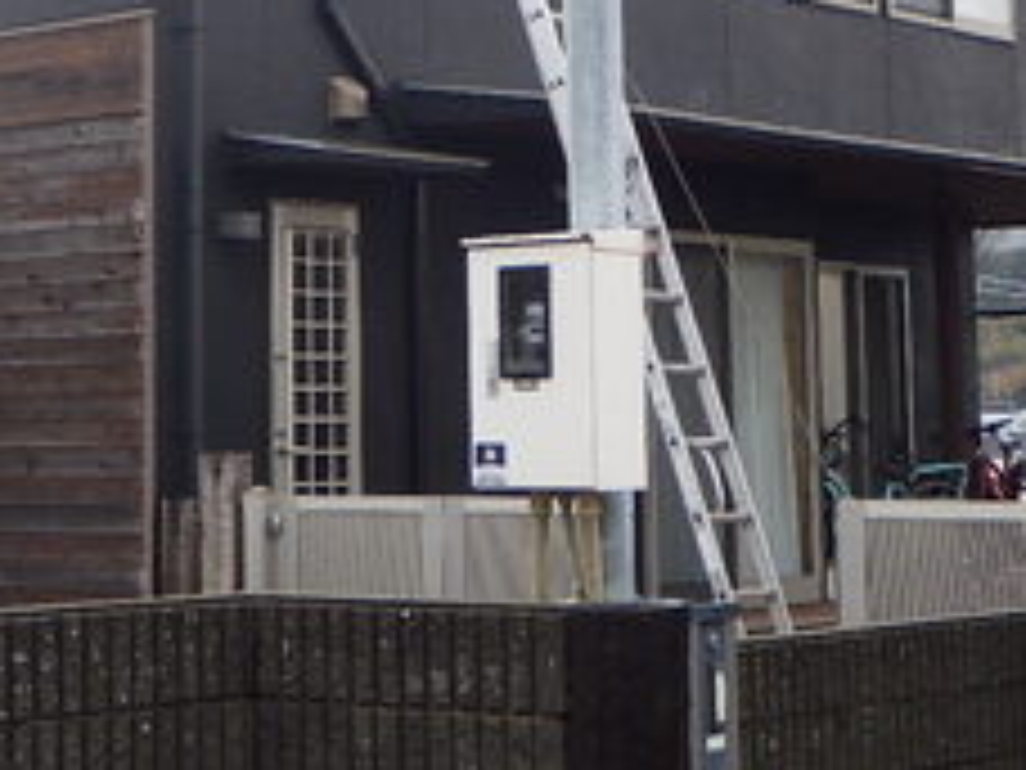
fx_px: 2727
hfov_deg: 21.1
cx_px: 252
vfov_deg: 15.9
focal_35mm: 92
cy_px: 106
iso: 250
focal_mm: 7.5
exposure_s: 1/200
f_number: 4.2
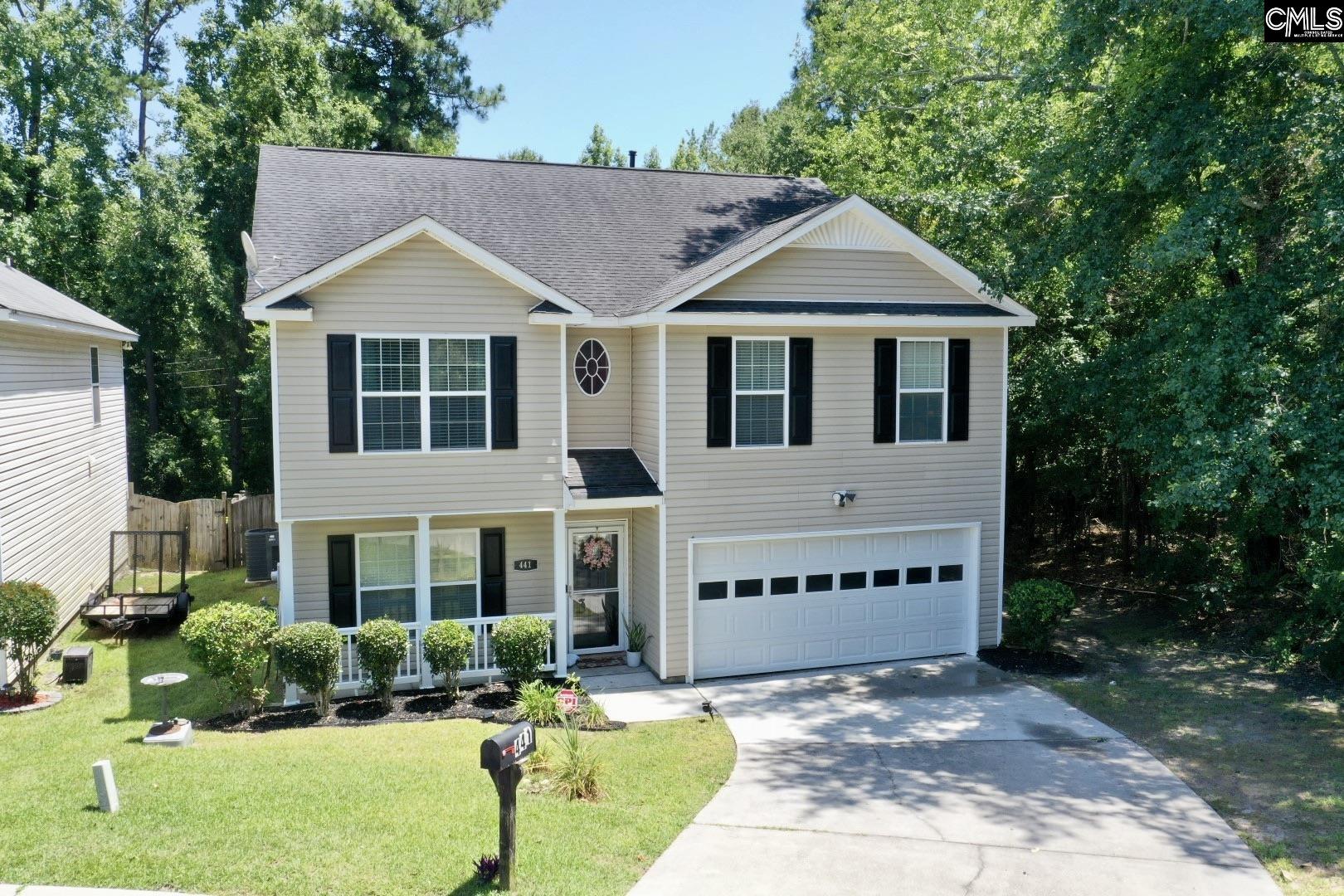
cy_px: 448
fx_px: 1045
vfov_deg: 46.4
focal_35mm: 28
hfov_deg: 65.5
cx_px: 672
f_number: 9
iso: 100
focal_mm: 10.26
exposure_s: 1/80
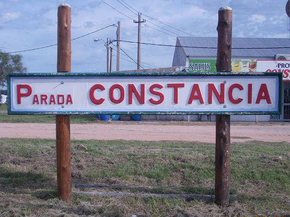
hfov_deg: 35.5
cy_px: 117
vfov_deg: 27.0
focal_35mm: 54
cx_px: 136
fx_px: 452
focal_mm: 6.1
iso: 80
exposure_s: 1/250
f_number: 6.5
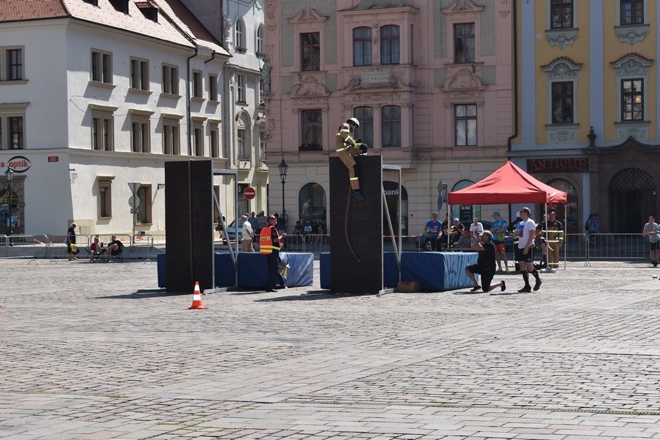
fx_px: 1513
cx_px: 330
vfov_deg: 16.6
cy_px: 220
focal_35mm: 82
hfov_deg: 24.6
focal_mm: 55
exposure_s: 1/200
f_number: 10
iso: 100
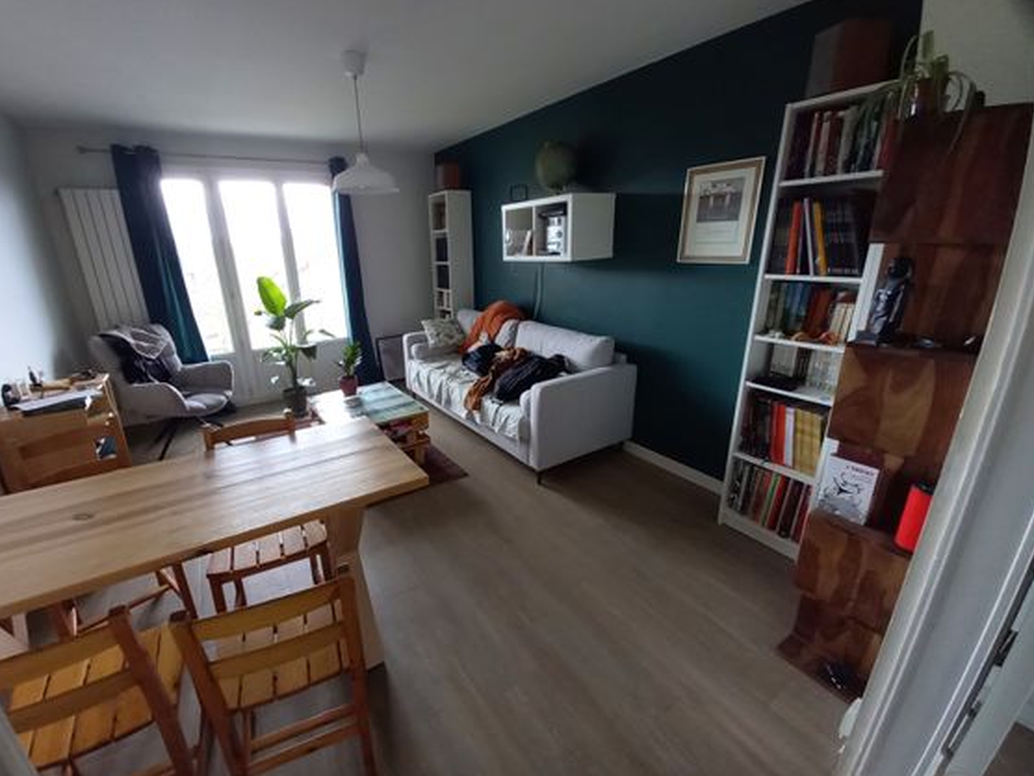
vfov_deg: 85.7
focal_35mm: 14
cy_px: 379
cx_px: 481
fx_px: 418
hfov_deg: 101.9
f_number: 2.2
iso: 200
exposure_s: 1/25
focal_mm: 1.42
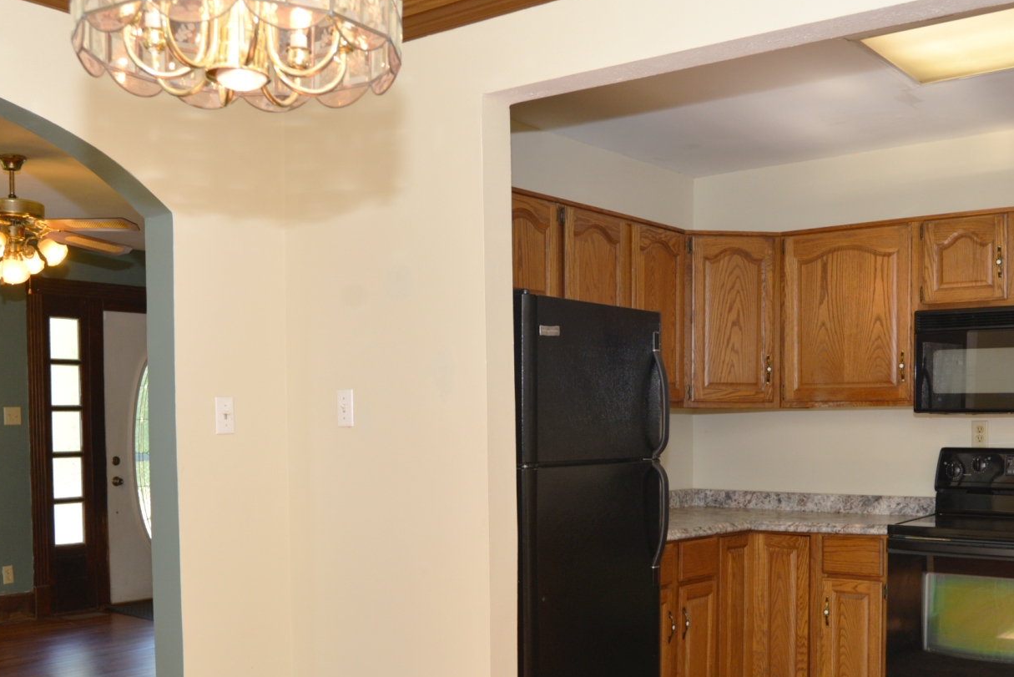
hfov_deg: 47.4
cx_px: 521
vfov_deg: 32.2
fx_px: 1155
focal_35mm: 41
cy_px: 484
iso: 400
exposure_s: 1/100
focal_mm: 23
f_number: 5.6
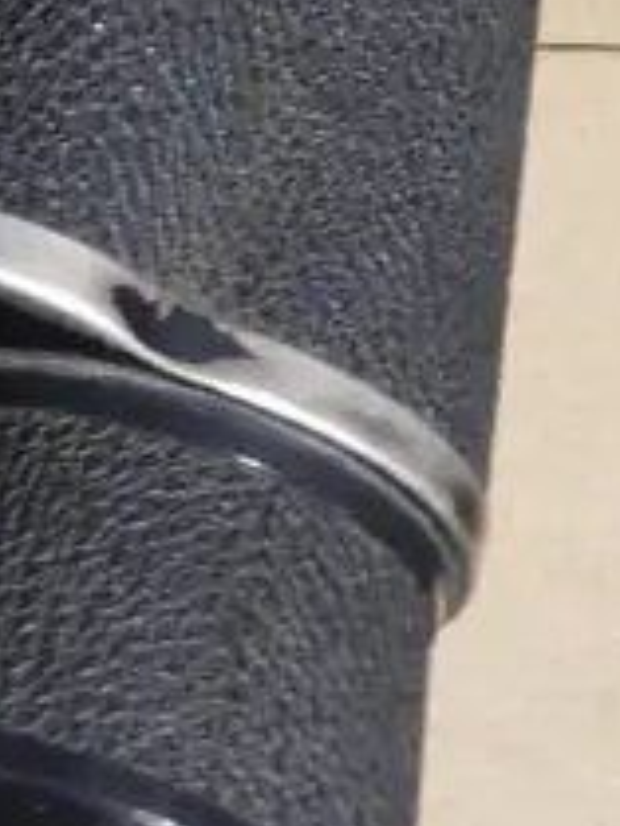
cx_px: -620
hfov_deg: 5.9
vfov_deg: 7.9
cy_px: -474
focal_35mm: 245
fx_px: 5845
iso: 1600
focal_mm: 25
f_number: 5.6
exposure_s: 1/60
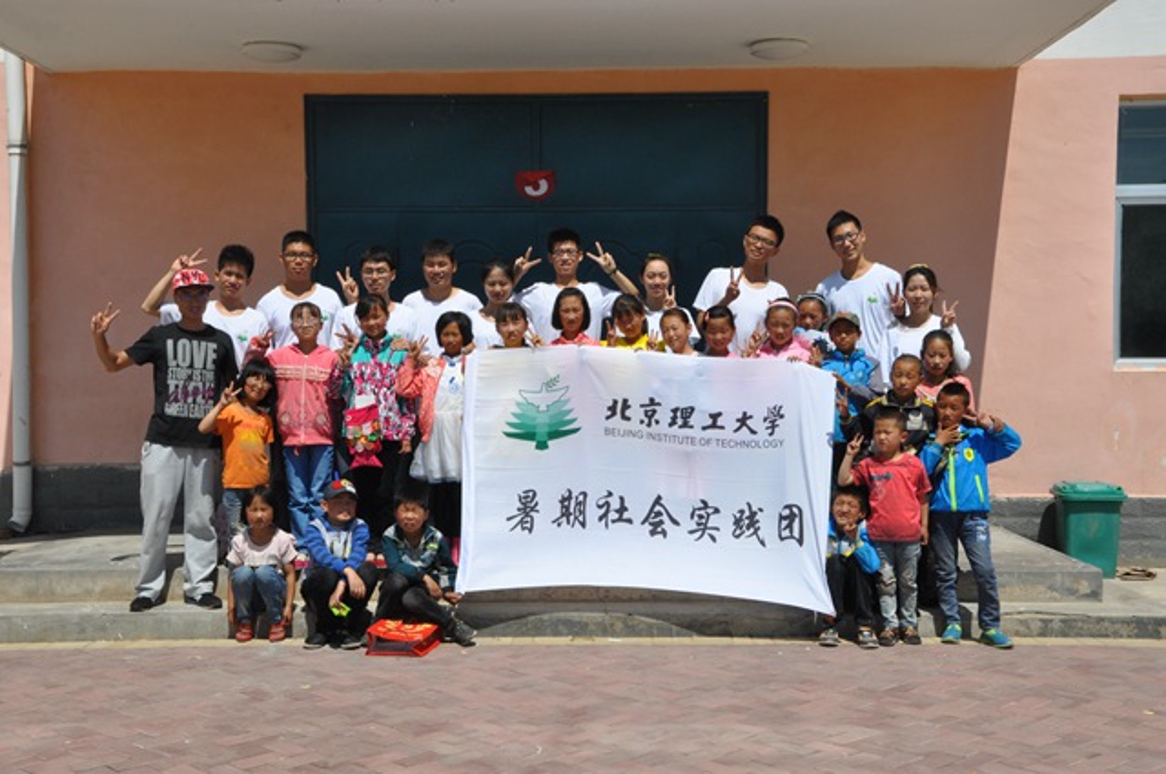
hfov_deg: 41.2
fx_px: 1553
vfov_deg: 28.0
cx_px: 583
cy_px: 387
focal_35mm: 48
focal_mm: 32
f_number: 20
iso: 500
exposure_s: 1/400
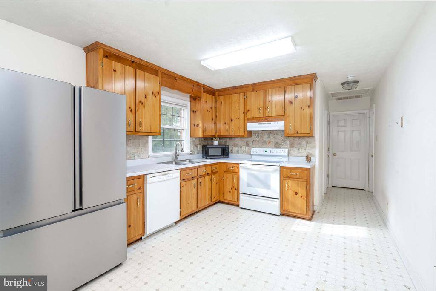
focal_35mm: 16
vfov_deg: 73.8
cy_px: 146
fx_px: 194
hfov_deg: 96.7
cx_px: 218
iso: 400
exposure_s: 1/60
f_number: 8
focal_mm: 16
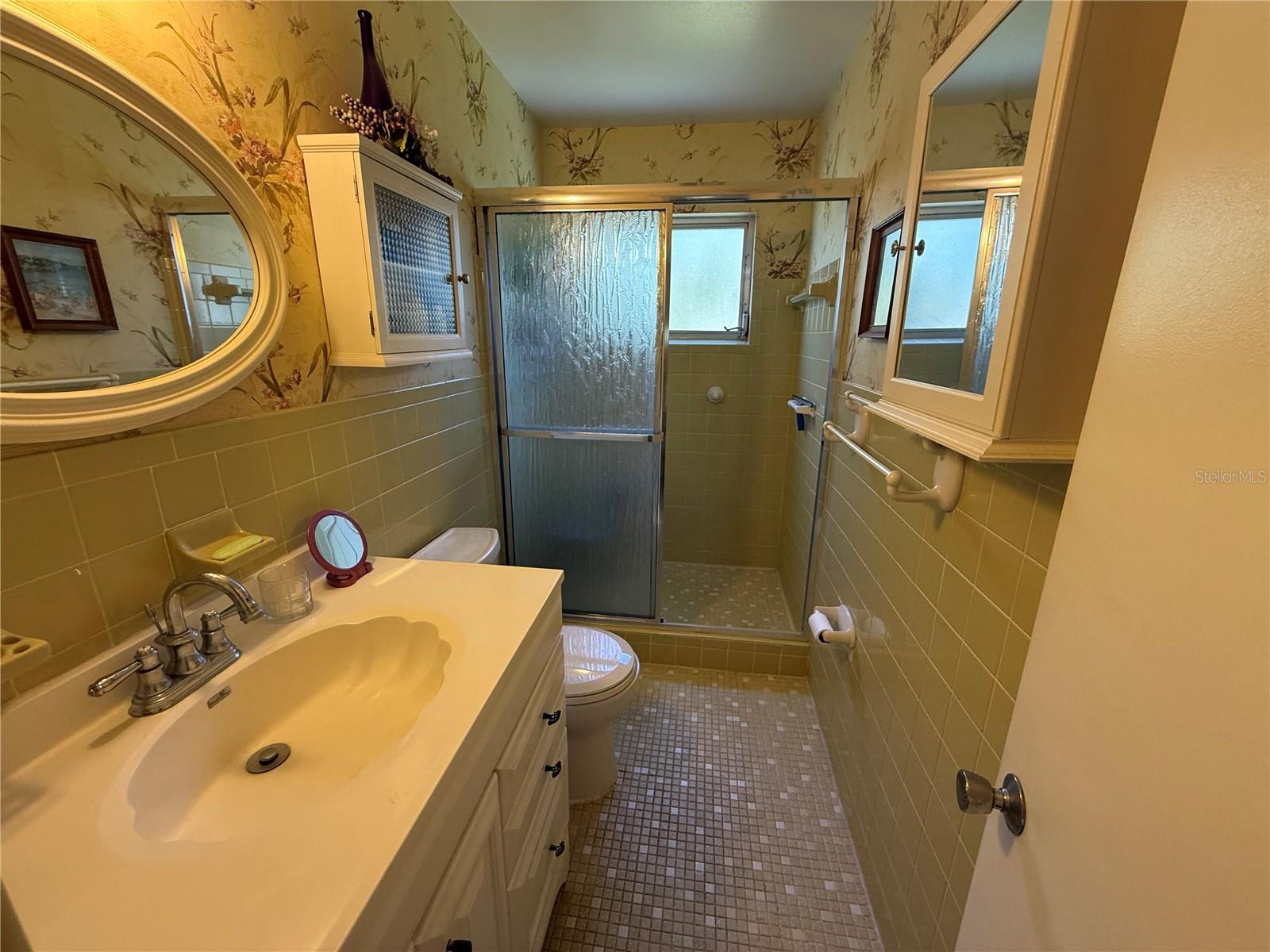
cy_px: 476
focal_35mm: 14
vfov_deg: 85.7
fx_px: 514
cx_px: 635
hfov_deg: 102.1
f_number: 2.2
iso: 250
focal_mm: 2.22
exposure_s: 1/120
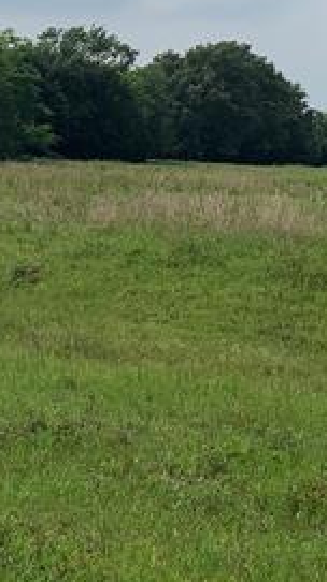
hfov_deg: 10.9
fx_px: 1653
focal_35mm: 107
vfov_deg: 19.7
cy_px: 84
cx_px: -155
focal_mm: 4.25
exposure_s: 1/6061
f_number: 1.8
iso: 25
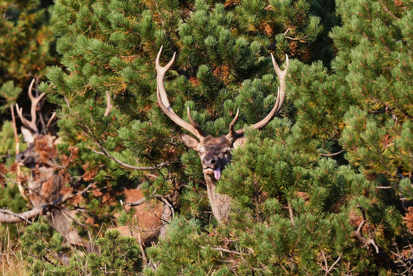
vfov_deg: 1.8
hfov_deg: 2.7
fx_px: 8603
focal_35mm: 750
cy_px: 138
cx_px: 206
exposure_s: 1/800
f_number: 7.1
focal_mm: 500
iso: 1250
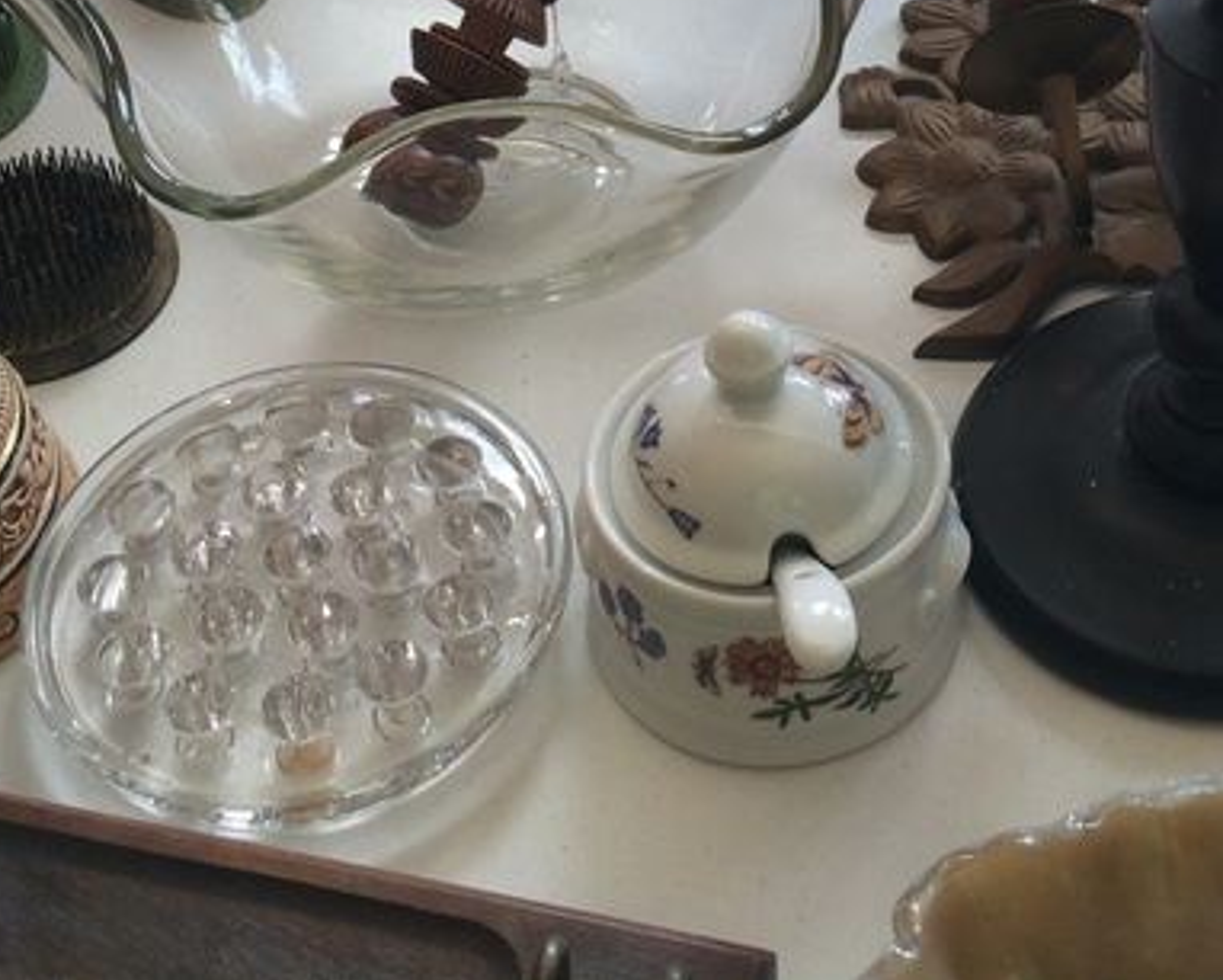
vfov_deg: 21.1
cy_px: -98
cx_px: 775
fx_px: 2499
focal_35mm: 69
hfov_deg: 27.4
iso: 50
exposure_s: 1/120
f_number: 2.2
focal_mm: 4.12
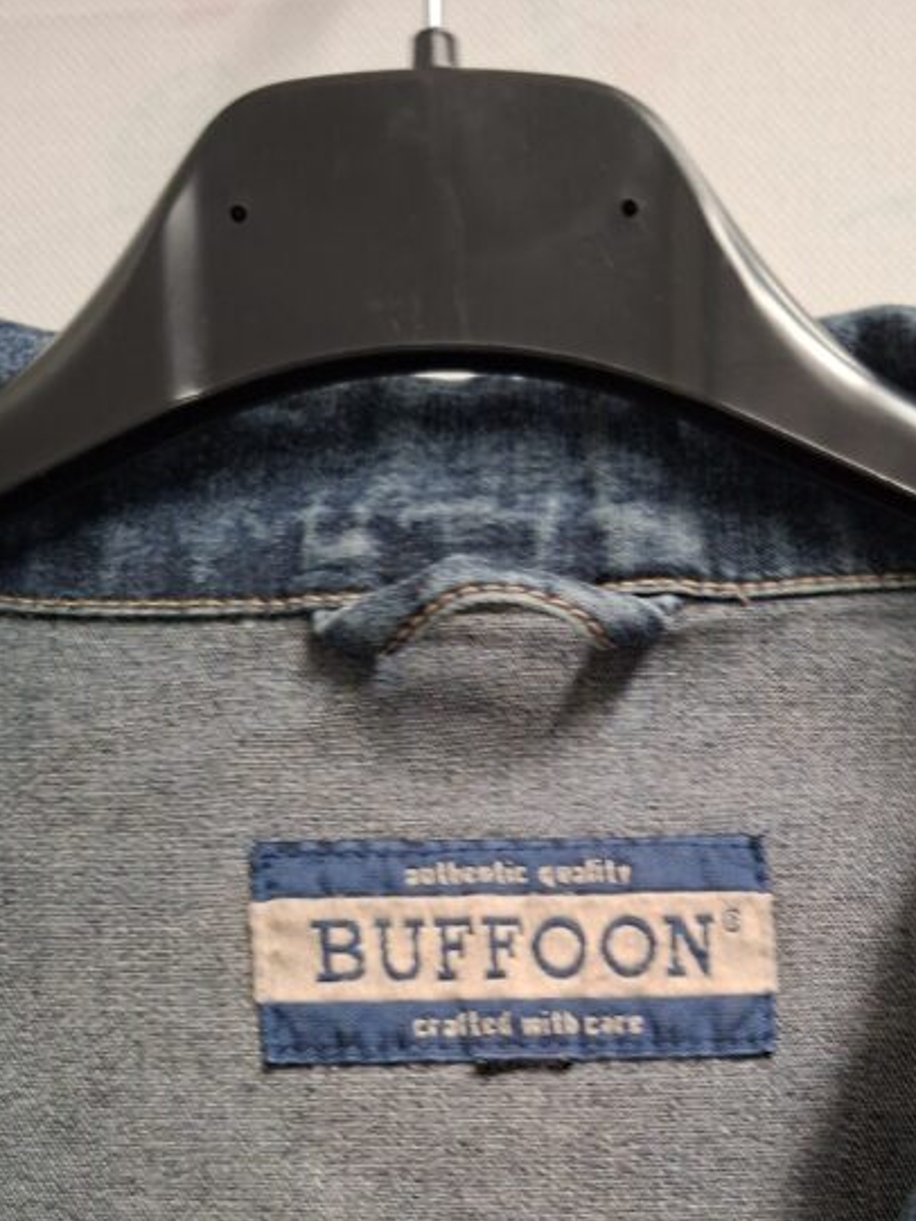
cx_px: 623
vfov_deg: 51.9
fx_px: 1199
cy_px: 901
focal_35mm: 34
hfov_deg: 41.2
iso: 500
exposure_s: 1/25
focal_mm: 5.54
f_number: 1.8
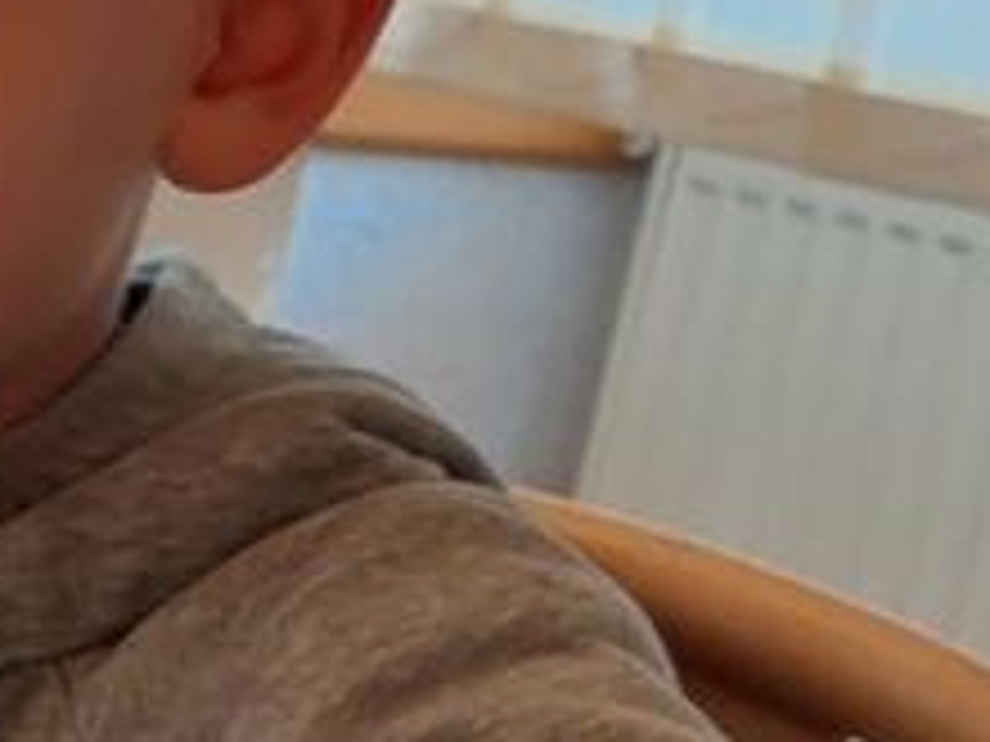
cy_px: 531
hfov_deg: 11.7
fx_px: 4176
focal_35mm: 146
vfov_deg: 10.1
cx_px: -1161
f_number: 1.8
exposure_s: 1/50
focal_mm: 5.23
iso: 64
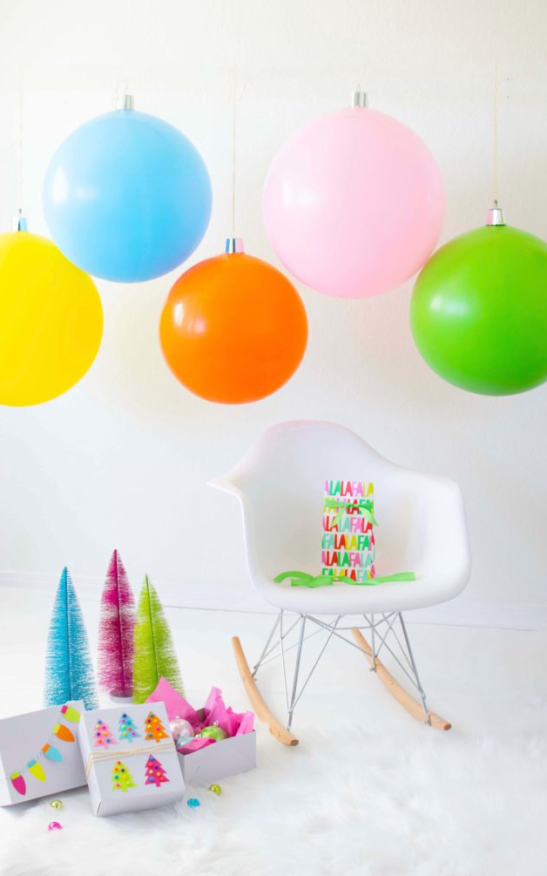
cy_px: 444
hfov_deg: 23.8
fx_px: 1301
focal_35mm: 55
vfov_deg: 37.2
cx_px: 268
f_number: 4
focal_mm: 35
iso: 200
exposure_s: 1/30
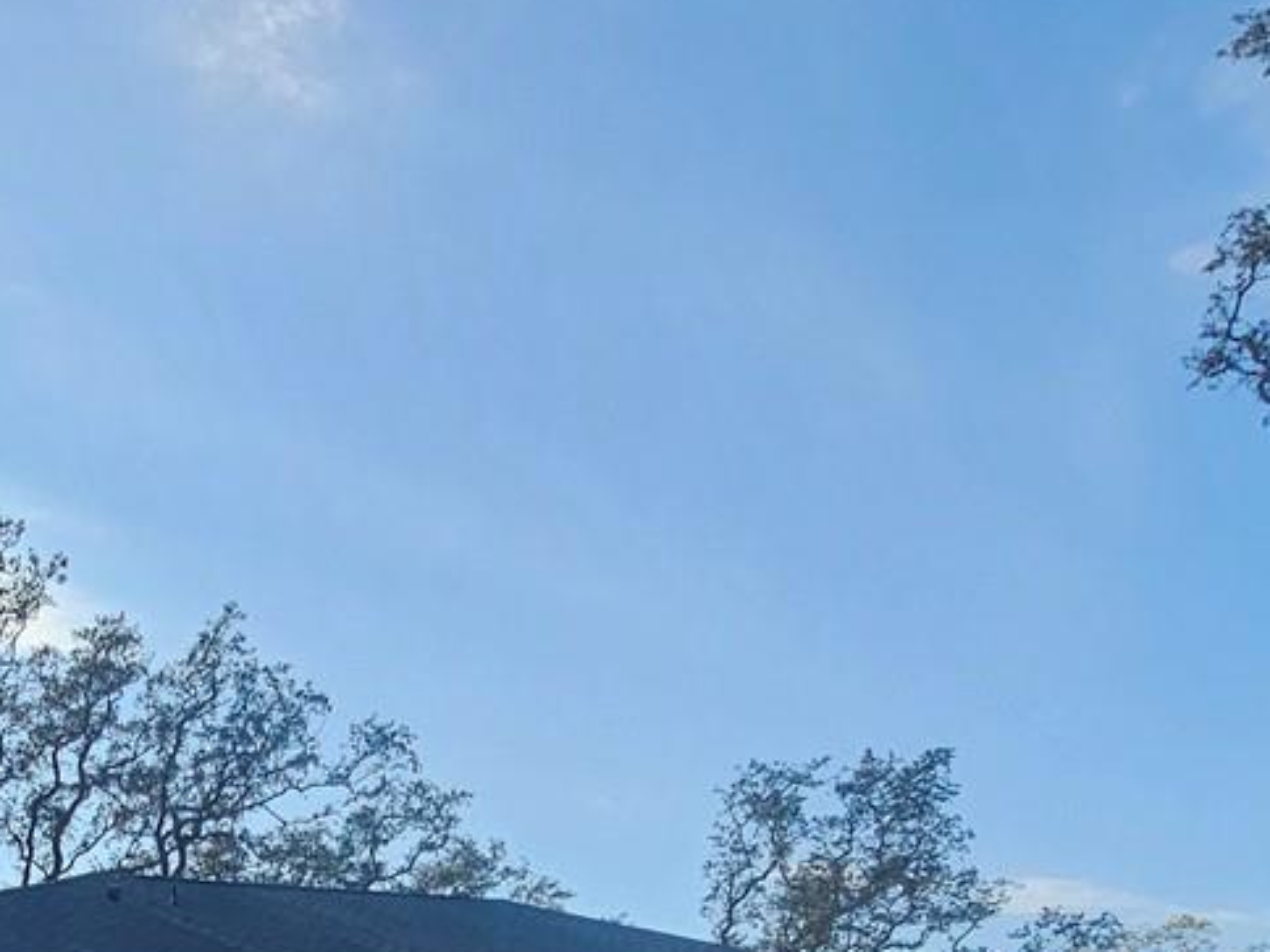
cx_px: 115
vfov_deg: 29.6
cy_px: 1094
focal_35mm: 43
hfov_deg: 40.4
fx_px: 1578
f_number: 2.2
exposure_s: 1/2116
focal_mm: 2.2
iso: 50
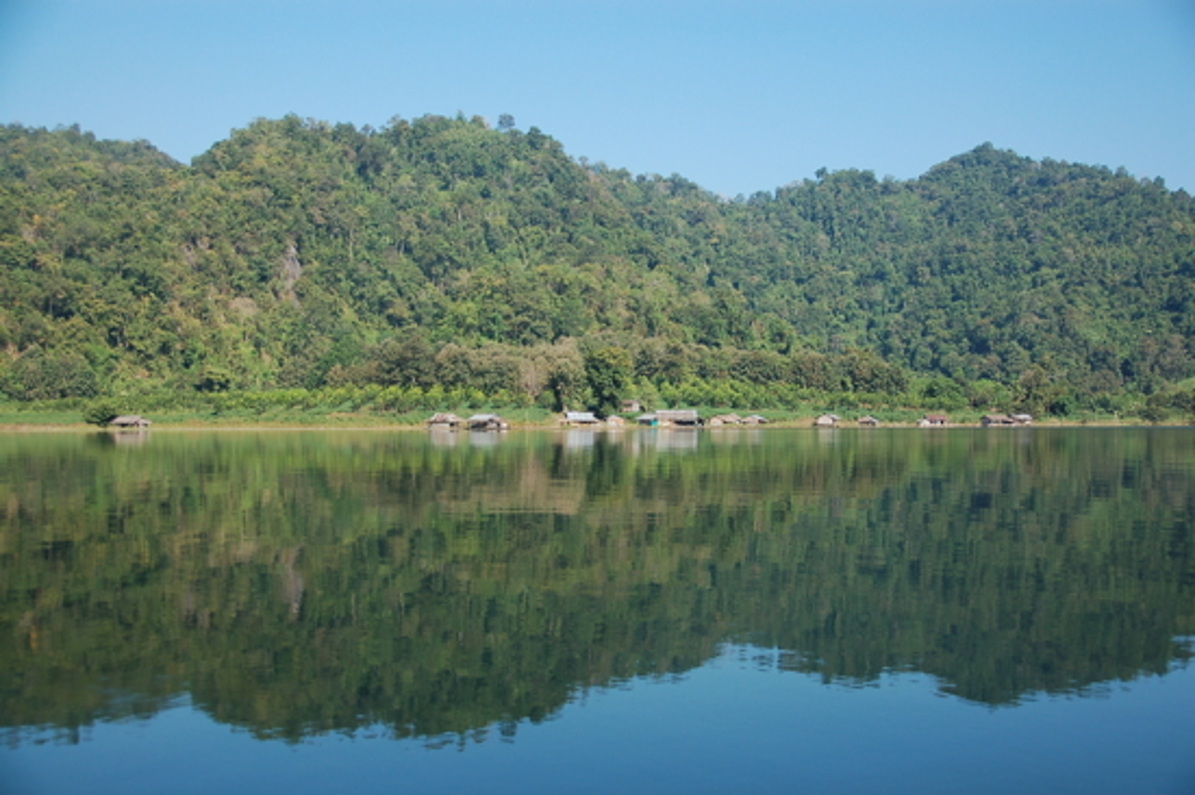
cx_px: 598
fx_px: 1393
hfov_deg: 46.4
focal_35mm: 42
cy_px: 398
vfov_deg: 31.9
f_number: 4
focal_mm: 28
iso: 200
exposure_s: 1/1000
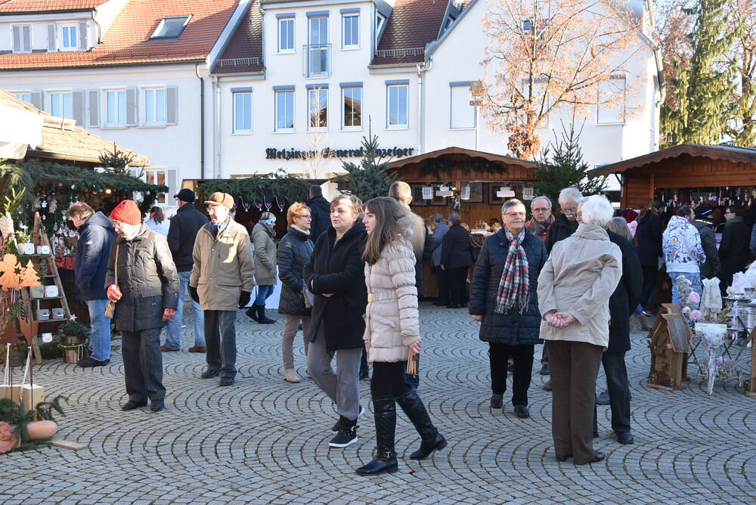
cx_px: 378
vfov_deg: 29.9
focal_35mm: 45
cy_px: 252
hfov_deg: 43.6
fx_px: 946
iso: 200
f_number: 5.6
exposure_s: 1/125
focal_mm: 30
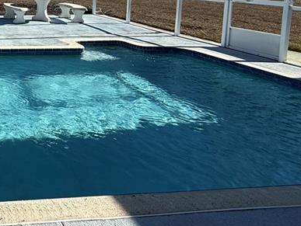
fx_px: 322
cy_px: -2
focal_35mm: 37
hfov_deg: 36.9
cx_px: -69
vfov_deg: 35.0
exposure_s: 1/1259
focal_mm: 2.22
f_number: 2.2
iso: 50
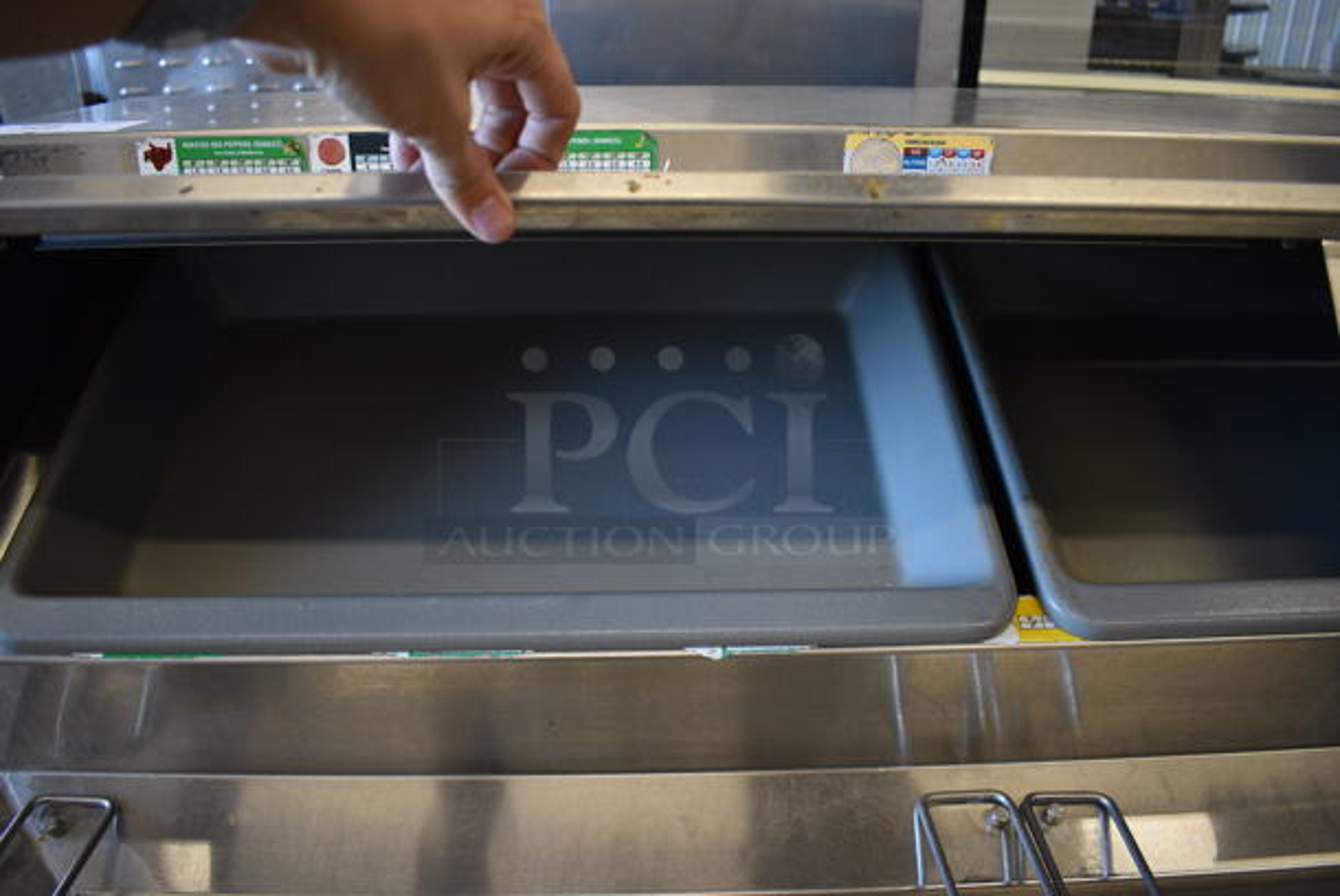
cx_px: 670
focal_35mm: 27
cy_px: 448
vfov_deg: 48.0
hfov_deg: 67.3
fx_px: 1006
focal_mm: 18
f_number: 3.5
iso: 800
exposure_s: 1/125
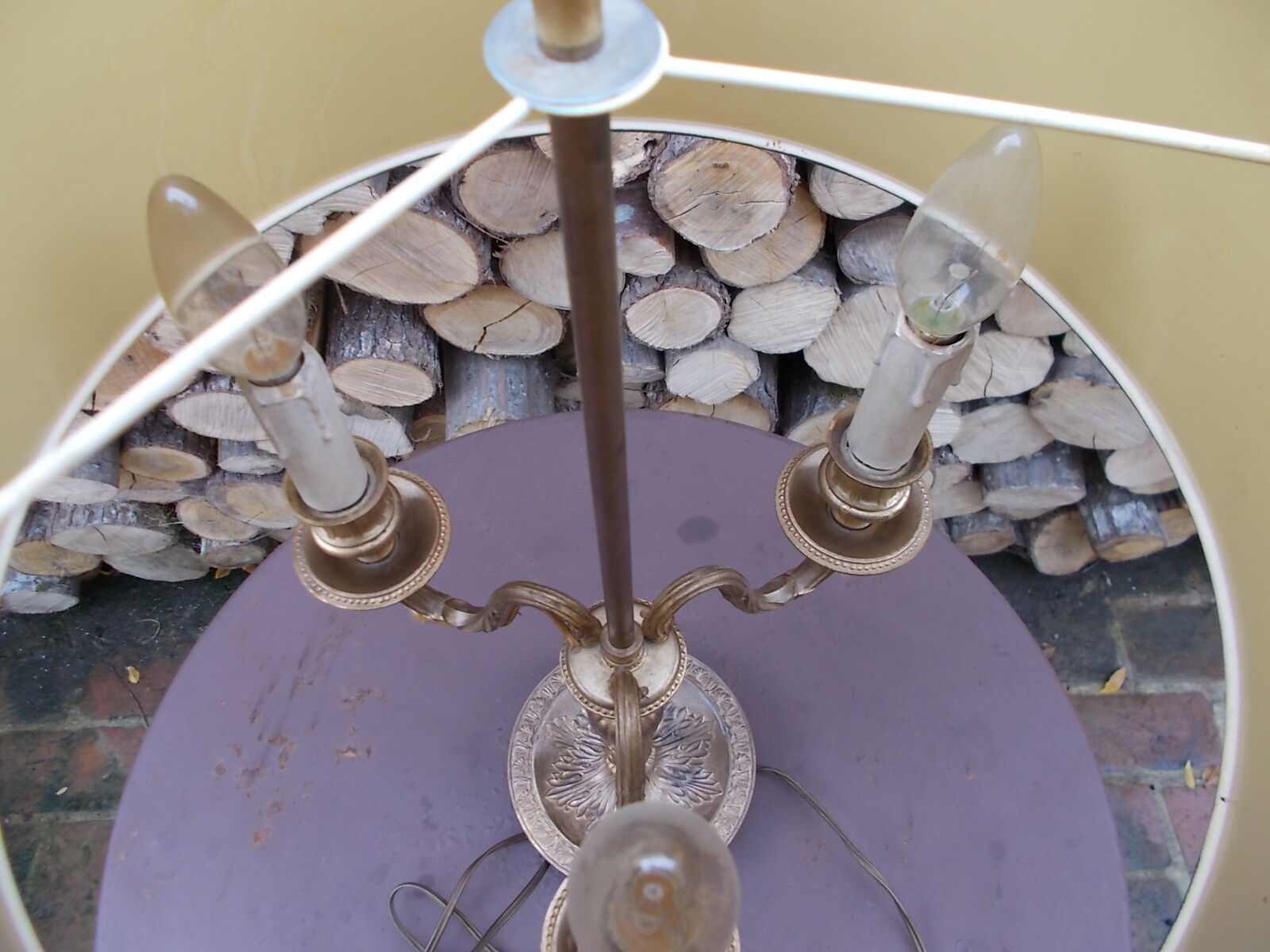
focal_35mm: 26
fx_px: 954
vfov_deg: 53.1
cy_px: 476
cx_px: 635
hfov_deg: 67.3
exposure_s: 1/40
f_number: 3.2
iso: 80
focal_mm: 4.6
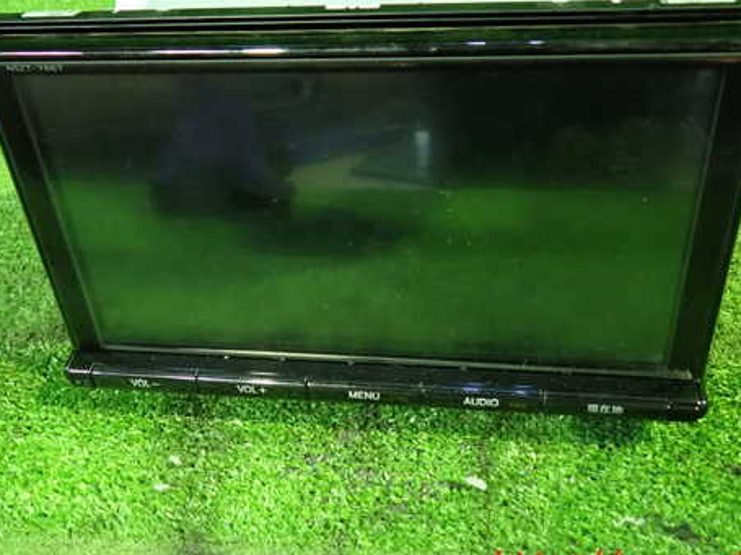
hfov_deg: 55.4
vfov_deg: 42.7
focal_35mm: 33
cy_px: 221
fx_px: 706
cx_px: 375
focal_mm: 4.5
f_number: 2
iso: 800
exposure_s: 1/20
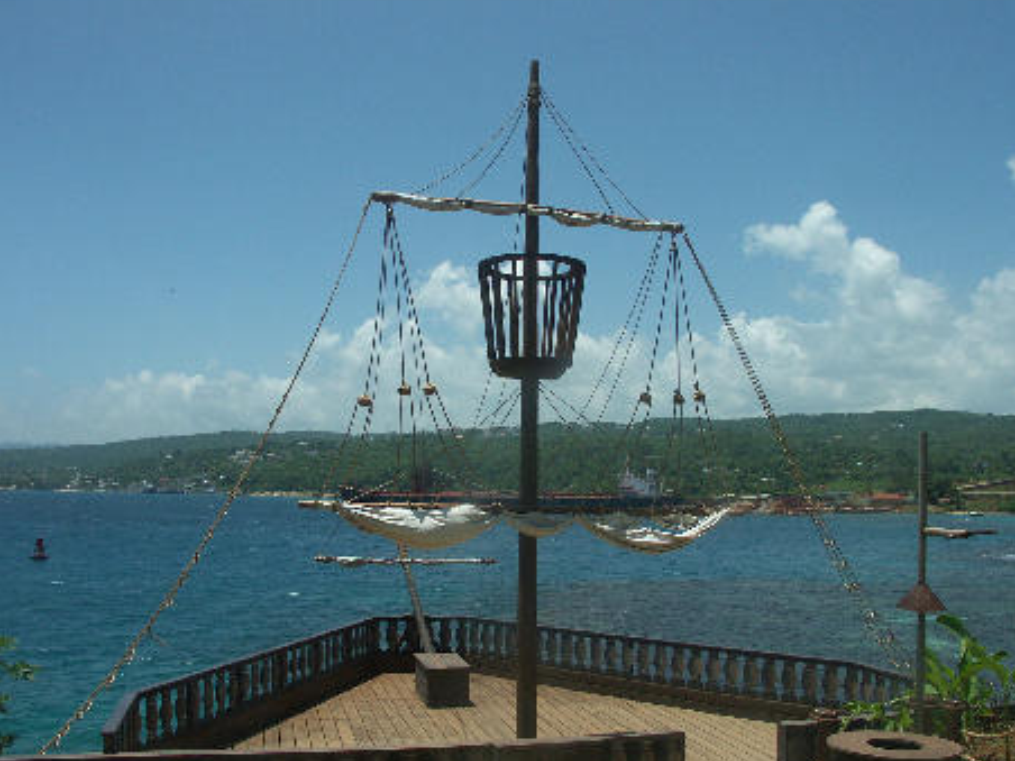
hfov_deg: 55.3
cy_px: 431
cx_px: 488
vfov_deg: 42.9
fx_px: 968
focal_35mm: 33
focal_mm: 7.21
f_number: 8
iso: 100
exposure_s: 1/640
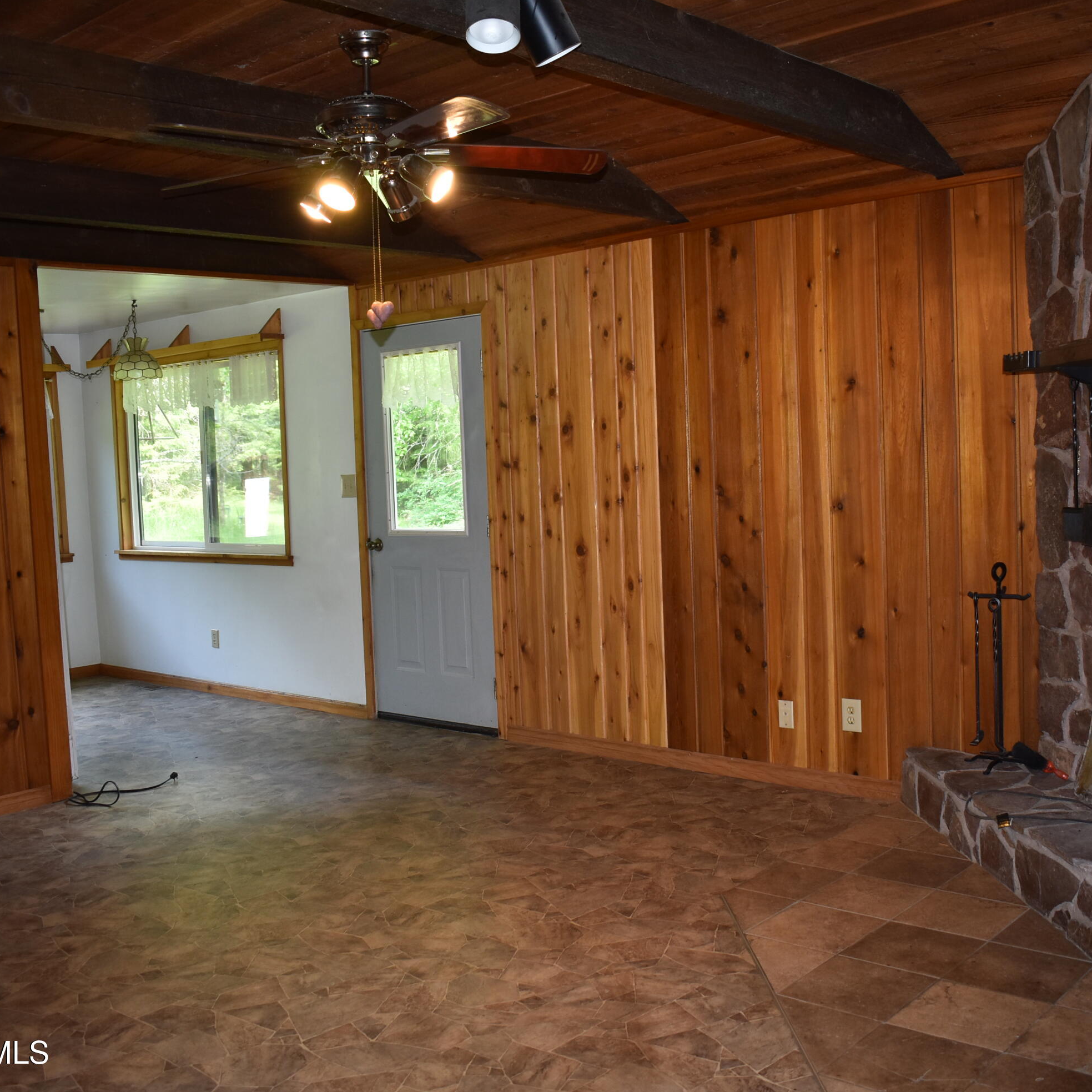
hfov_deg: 47.1
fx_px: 1249
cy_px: 548
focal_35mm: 35
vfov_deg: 47.2
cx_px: 613
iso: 280
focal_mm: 18
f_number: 3.5
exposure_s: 1/60
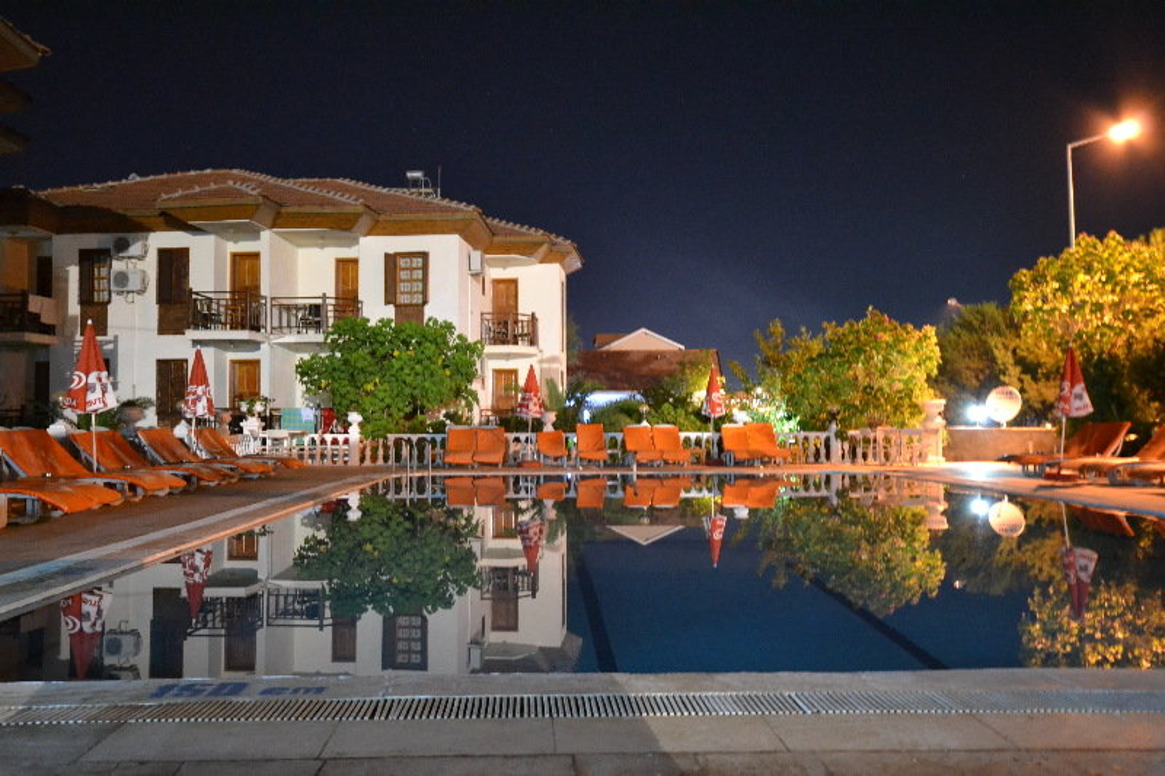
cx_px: 582
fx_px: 971
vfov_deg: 43.6
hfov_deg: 61.9
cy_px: 388
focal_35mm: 30
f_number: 5.6
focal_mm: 20
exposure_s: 1.3
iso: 3200
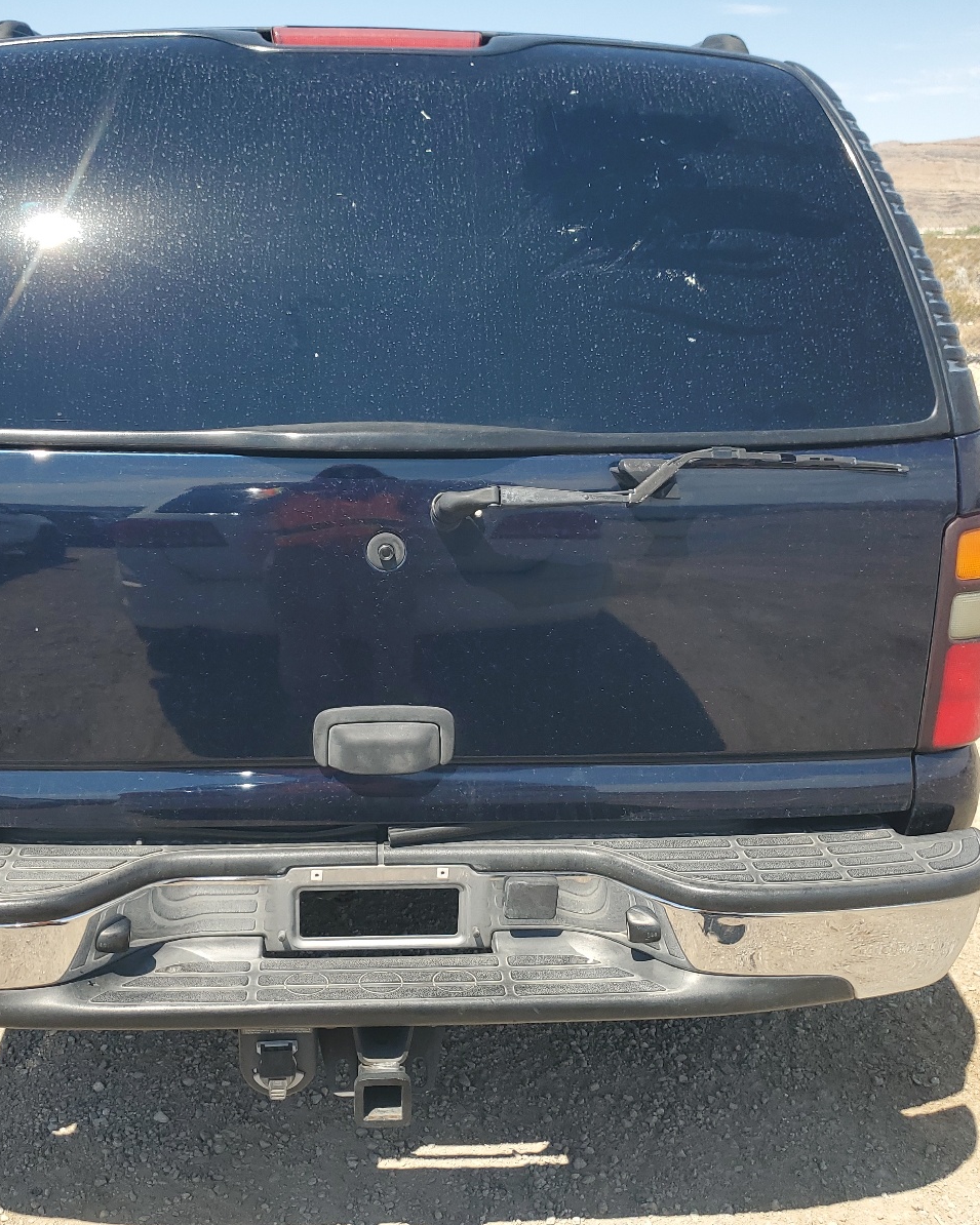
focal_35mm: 34
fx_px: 1233
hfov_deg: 43.2
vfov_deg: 52.8
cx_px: 422
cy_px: 611
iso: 50
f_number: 1.5
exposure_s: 1/1667
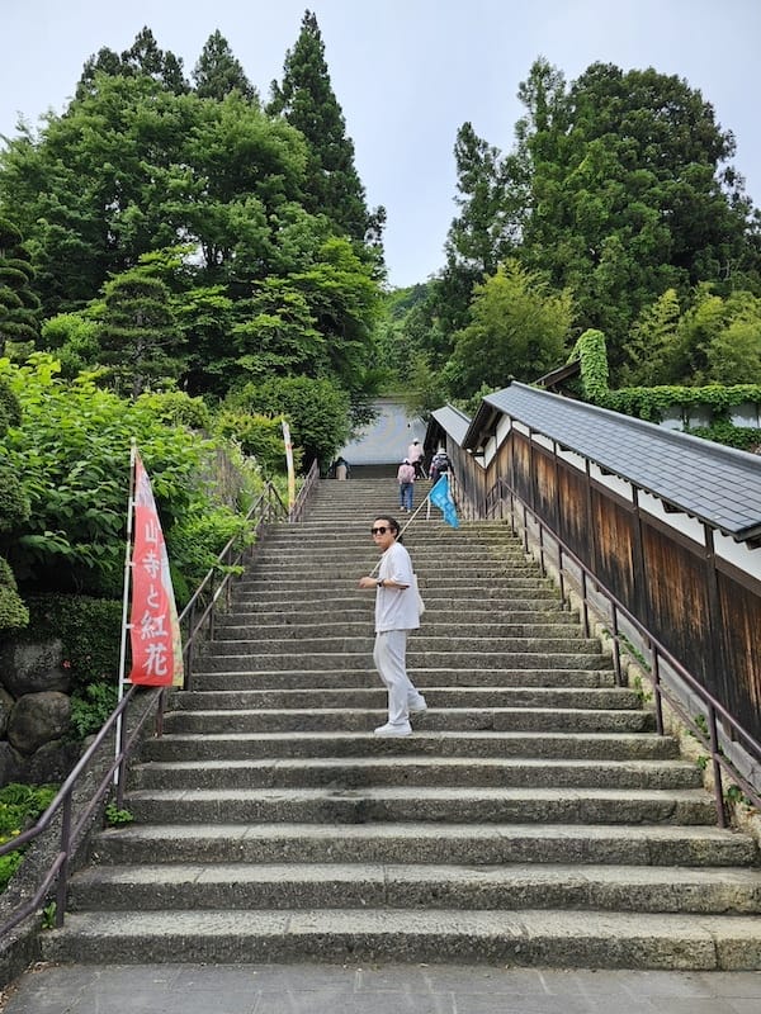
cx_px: 380
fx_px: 674
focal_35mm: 23
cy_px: 507
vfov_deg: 73.9
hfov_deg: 58.9
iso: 12
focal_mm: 6.3
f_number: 1.7
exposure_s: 1/625
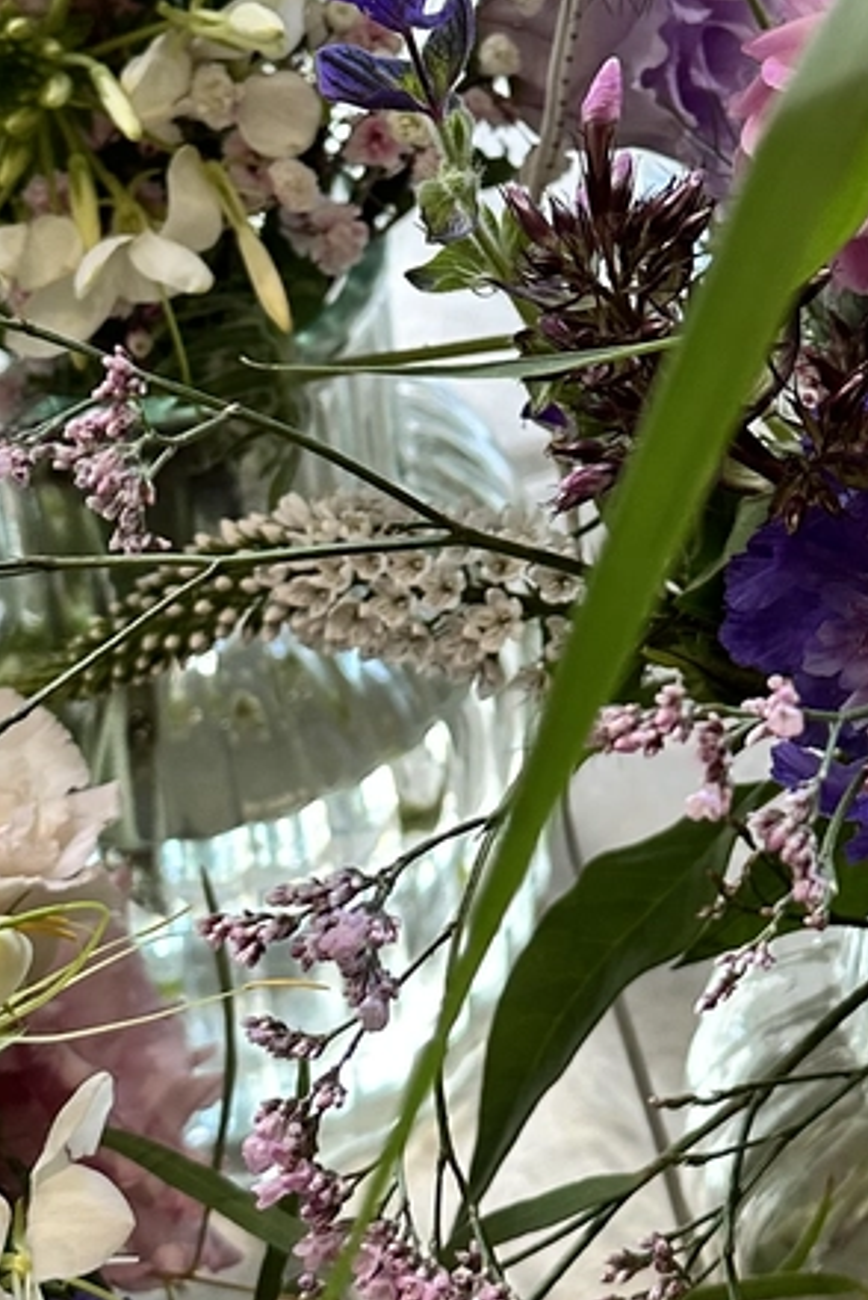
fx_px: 3069
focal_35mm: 85
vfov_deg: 23.8
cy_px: 434
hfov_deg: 15.9
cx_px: 748
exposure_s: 1/121
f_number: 1.78
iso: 125
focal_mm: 6.86
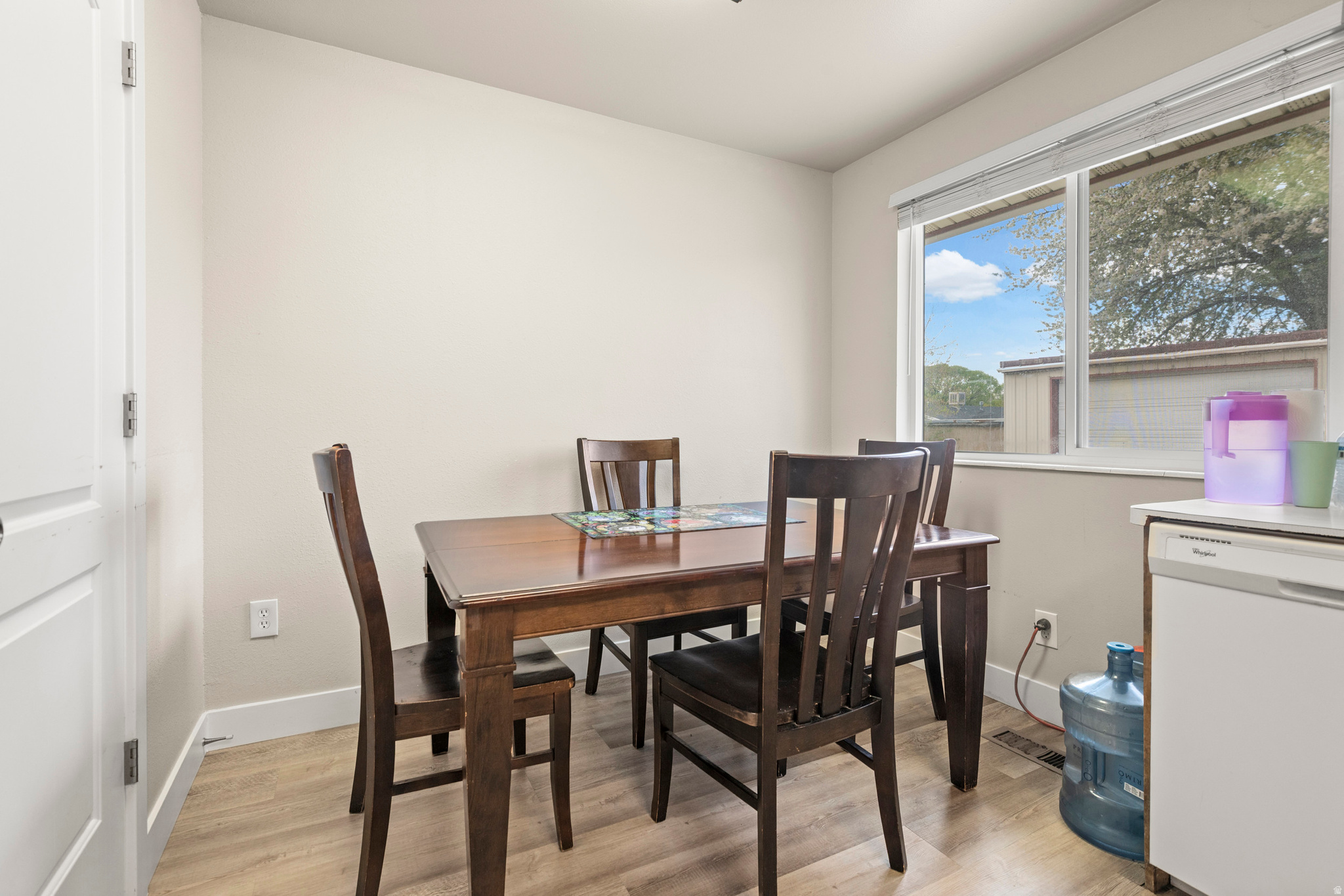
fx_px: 597
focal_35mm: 16
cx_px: 672
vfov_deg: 73.7
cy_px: 448
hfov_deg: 96.7
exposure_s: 1/10
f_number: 9
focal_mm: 16
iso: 250
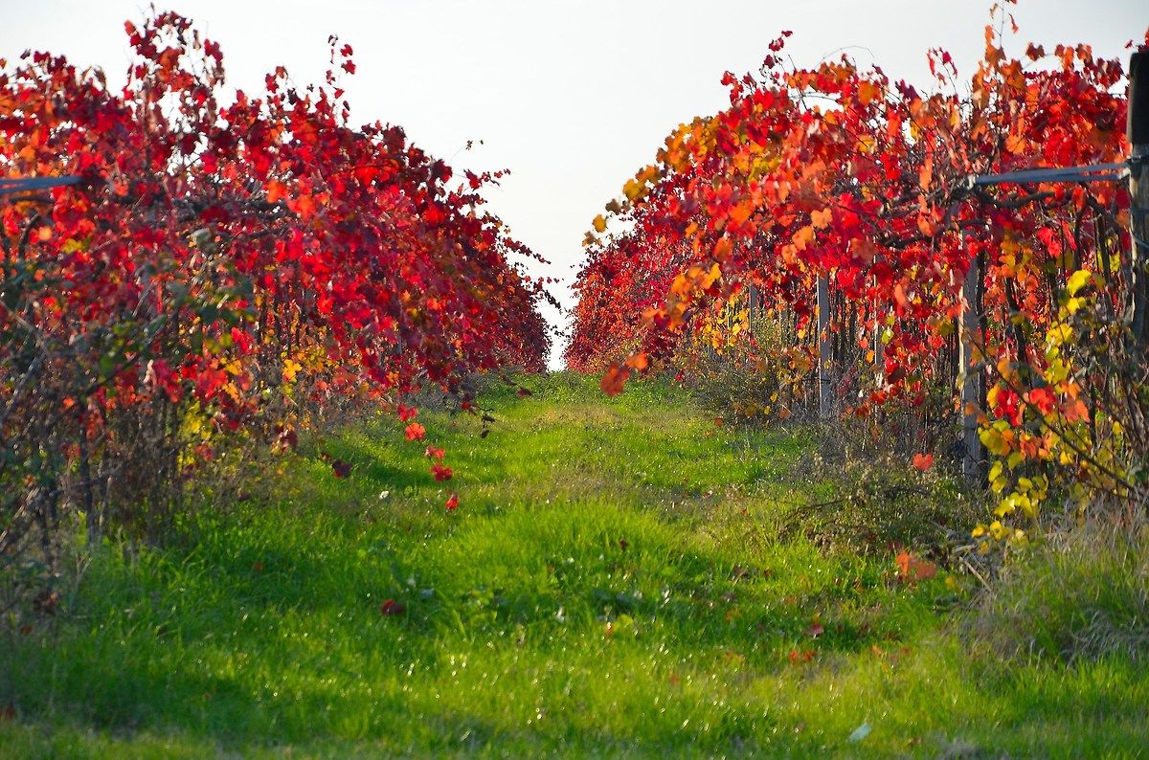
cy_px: 380
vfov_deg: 10.7
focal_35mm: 128
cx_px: 574
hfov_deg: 16.1
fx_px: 4060
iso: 400
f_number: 7.1
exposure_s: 1/800
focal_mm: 85
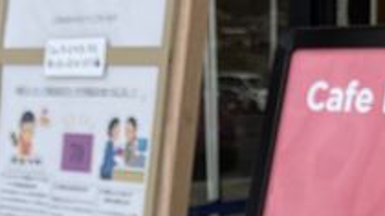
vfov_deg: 9.8
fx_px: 1184
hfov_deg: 18.4
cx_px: 260
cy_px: 403
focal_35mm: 116
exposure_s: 1/810
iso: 32
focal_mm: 3.99
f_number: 1.8
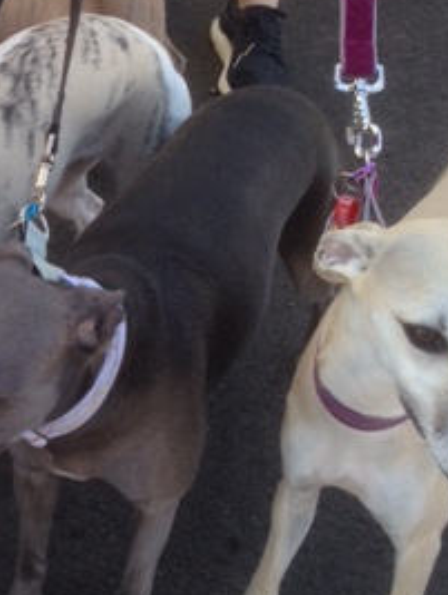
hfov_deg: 18.1
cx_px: -22
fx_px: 1360
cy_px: 270
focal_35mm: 79
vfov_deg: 24.7
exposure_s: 1/224
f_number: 2.4
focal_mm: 4.12
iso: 50
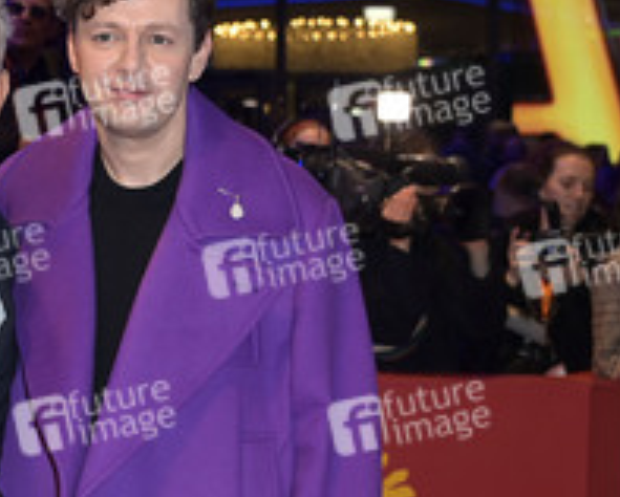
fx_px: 2167
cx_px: 11
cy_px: 340
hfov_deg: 16.0
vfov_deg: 13.1
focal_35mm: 118
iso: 800
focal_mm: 55
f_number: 5
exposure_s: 1/250
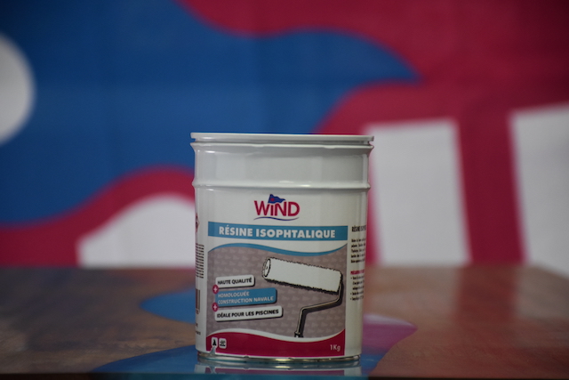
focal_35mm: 210
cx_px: 284
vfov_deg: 6.5
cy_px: 190
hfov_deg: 9.8
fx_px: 3320
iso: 1250
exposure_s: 1/125
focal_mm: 140
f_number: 5.6
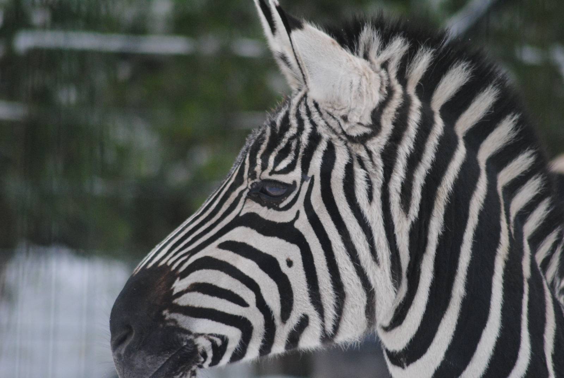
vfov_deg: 3.1
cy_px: 189
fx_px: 7058
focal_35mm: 450
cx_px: 282
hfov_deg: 4.6
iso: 900
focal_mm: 300
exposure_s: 1/500
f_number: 5.6
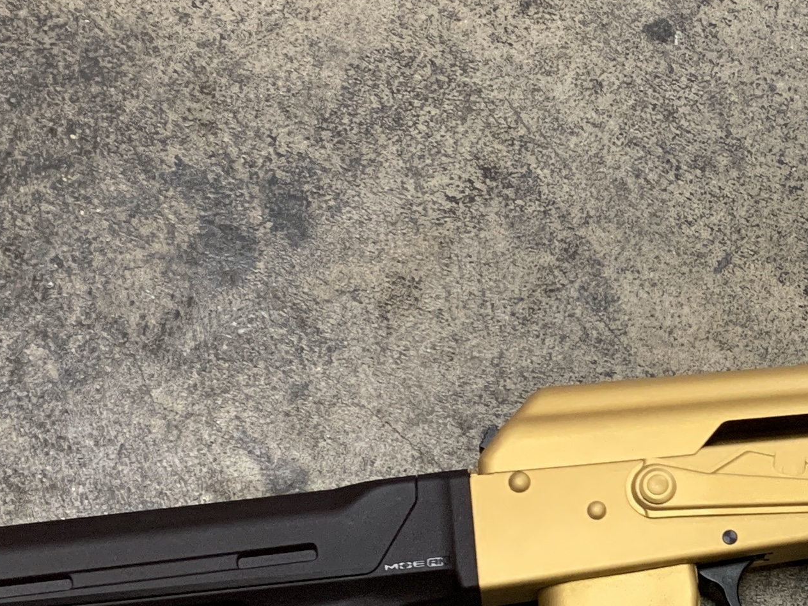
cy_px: 437
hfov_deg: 21.9
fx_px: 1937
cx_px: 964
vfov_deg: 17.7
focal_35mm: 83
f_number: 1.8
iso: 200
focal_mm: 4.25
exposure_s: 1/60
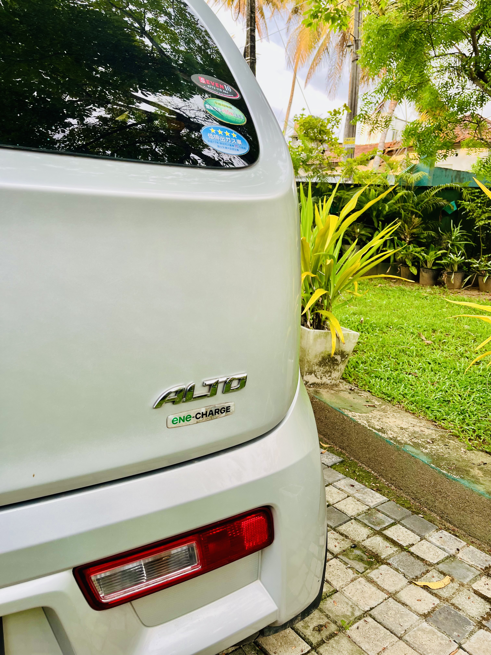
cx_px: 246
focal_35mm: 26
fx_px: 492
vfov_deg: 67.3
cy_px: 328
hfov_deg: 53.1
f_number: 1.6
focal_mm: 5.1
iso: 40
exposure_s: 1/202
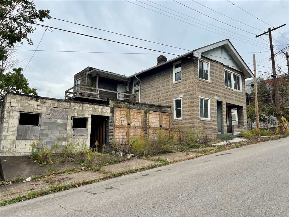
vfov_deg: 53.1
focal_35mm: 26
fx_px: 217
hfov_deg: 67.3
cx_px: 144
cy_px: 108
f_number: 1.5
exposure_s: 1/1280
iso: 50
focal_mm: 5.7
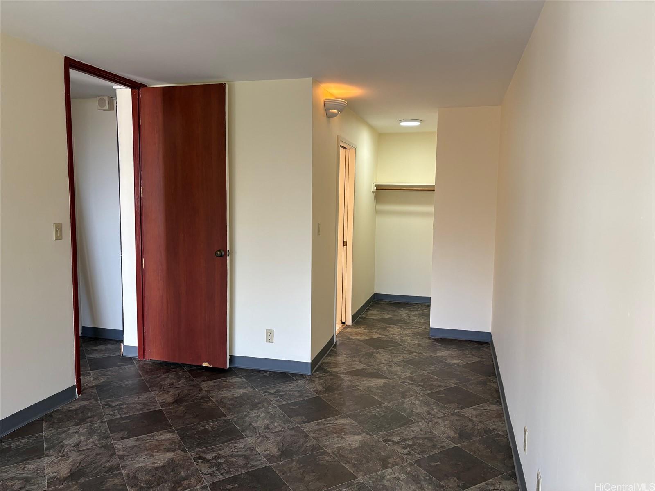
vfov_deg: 53.1
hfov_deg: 67.3
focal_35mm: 26
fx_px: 492
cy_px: 246
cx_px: 328
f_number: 1.6
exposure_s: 1/113
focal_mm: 5.96
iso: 125
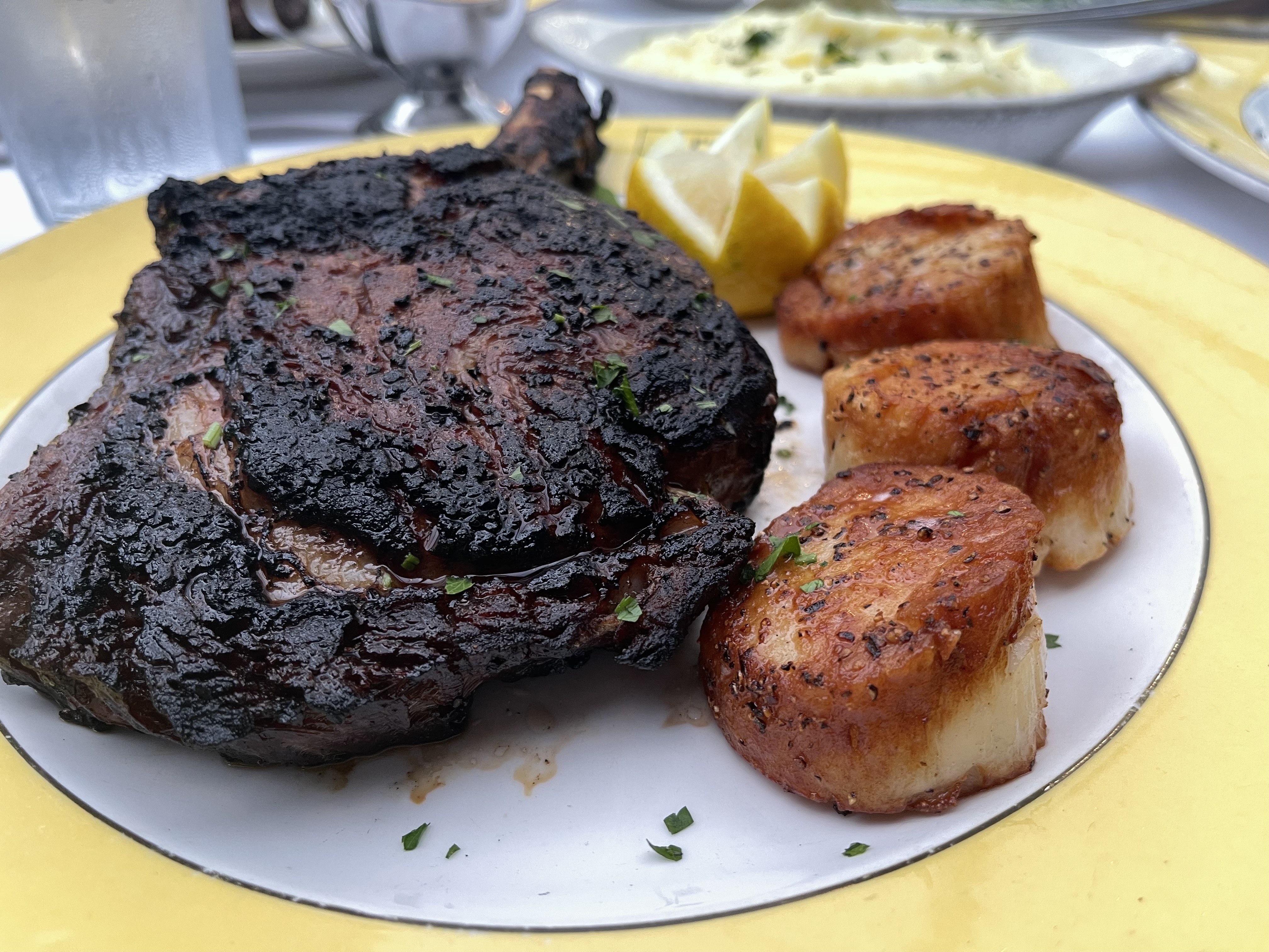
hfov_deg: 69.4
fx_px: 916
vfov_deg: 54.9
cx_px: 634
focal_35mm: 25
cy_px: 476
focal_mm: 5.1
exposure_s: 1/60
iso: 100
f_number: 1.6
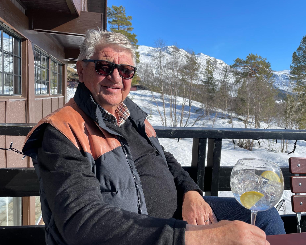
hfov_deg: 62.2
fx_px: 254
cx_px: 154
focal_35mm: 28
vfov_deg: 51.5
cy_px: 125
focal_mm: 4.2
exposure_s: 1/2618
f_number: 1.6
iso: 32
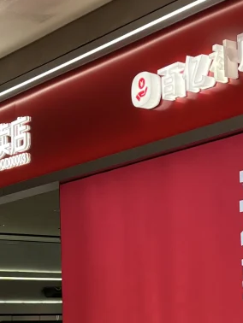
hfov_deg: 14.9
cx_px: 181
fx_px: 926
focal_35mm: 99
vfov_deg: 19.6
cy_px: 255
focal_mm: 5.1
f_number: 1.6
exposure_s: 1/326
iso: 50
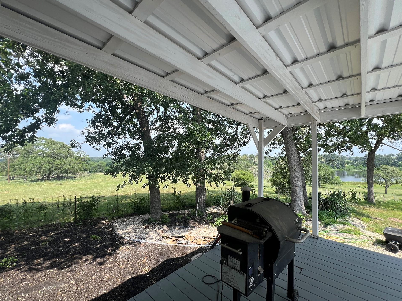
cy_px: 157
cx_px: 202
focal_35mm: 14
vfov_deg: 85.6
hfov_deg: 102.1
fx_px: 163
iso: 32
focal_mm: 1.57
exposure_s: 1/567
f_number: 1.8
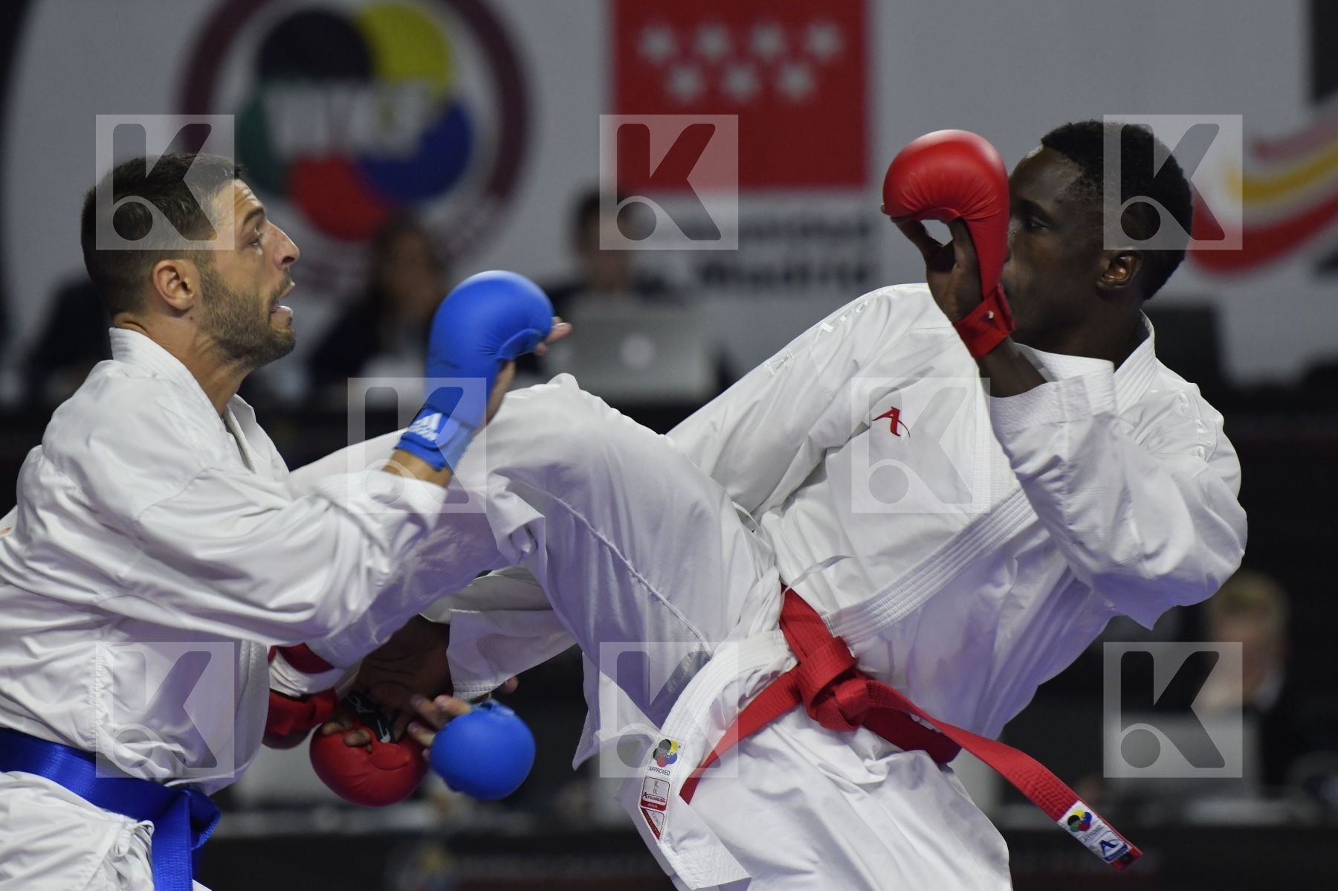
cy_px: 446
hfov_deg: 4.9
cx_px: 669
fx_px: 15601
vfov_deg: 3.3
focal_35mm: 420
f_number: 4
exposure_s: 1/800
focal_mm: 280
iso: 1250
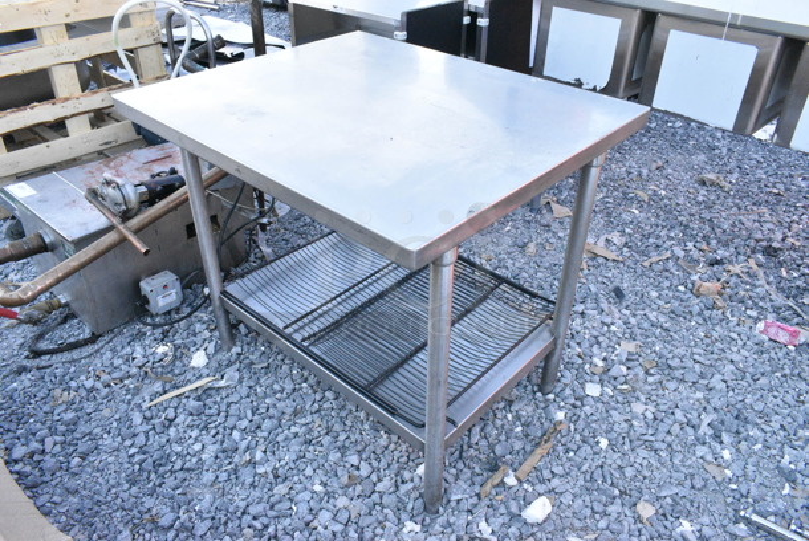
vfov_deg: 48.0
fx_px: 607
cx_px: 404
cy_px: 270
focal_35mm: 27
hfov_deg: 67.3
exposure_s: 1/640
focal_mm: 18
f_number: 13
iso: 6400
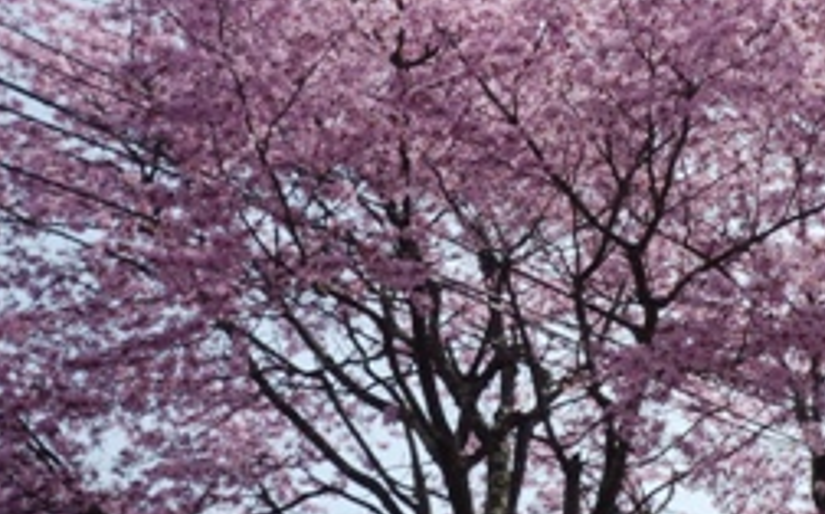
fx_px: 1999
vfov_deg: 14.6
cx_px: 684
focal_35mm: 89
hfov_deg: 22.9
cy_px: 298
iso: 80
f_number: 4.3
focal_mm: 7.8
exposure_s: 1/500
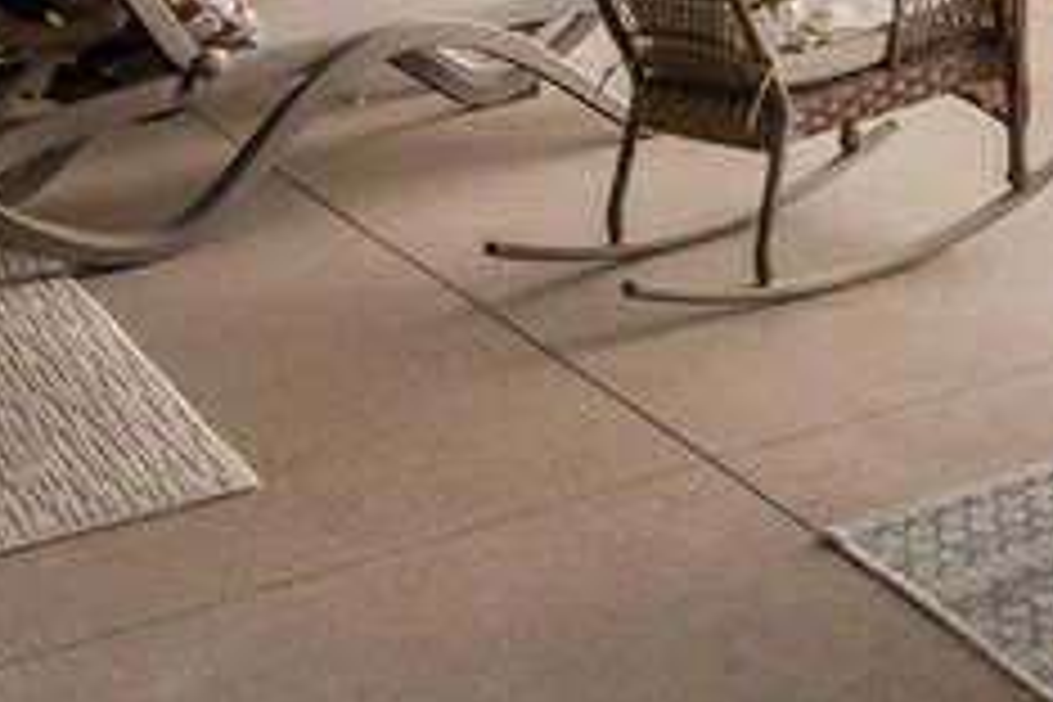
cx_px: 1696
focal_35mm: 70
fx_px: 2060
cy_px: -416
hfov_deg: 22.1
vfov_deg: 17.1
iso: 200
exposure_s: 1/125
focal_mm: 16.1
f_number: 8
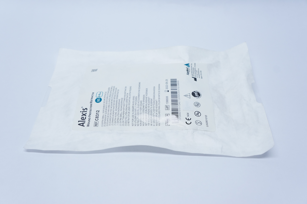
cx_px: 154
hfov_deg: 45.0
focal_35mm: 44
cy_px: 102
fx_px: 371
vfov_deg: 30.8
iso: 800
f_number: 6.3
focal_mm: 29
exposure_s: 1/80
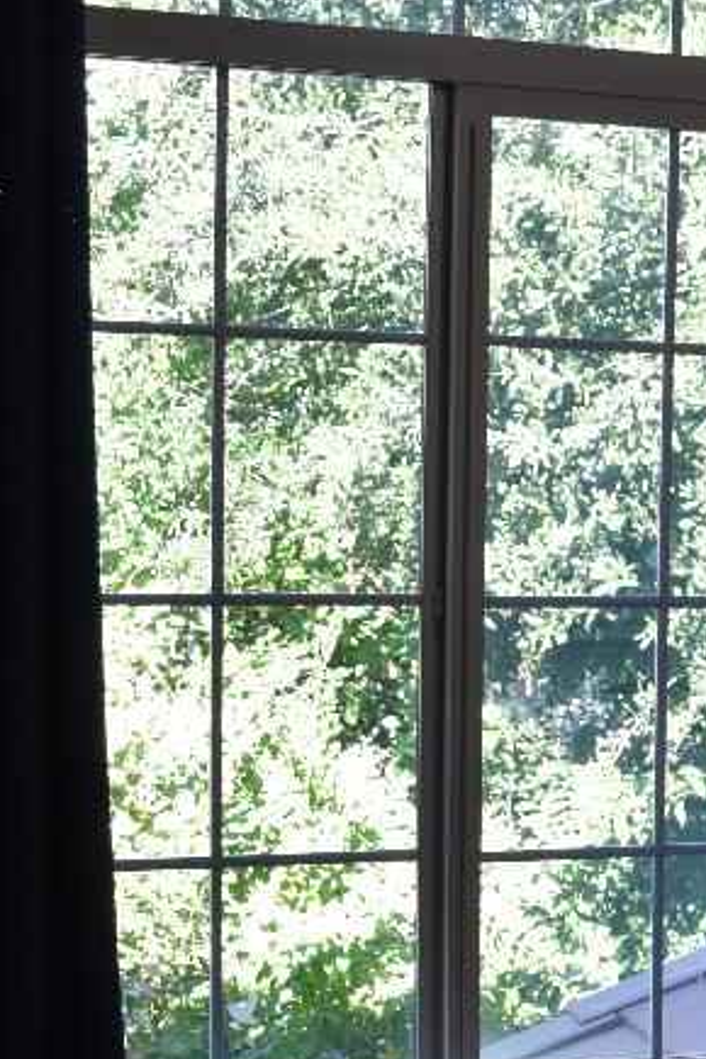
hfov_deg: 13.6
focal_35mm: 93
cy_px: 786
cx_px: 1159
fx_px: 2736
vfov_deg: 21.7
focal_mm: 18
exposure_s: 1/250
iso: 800
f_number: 3.5
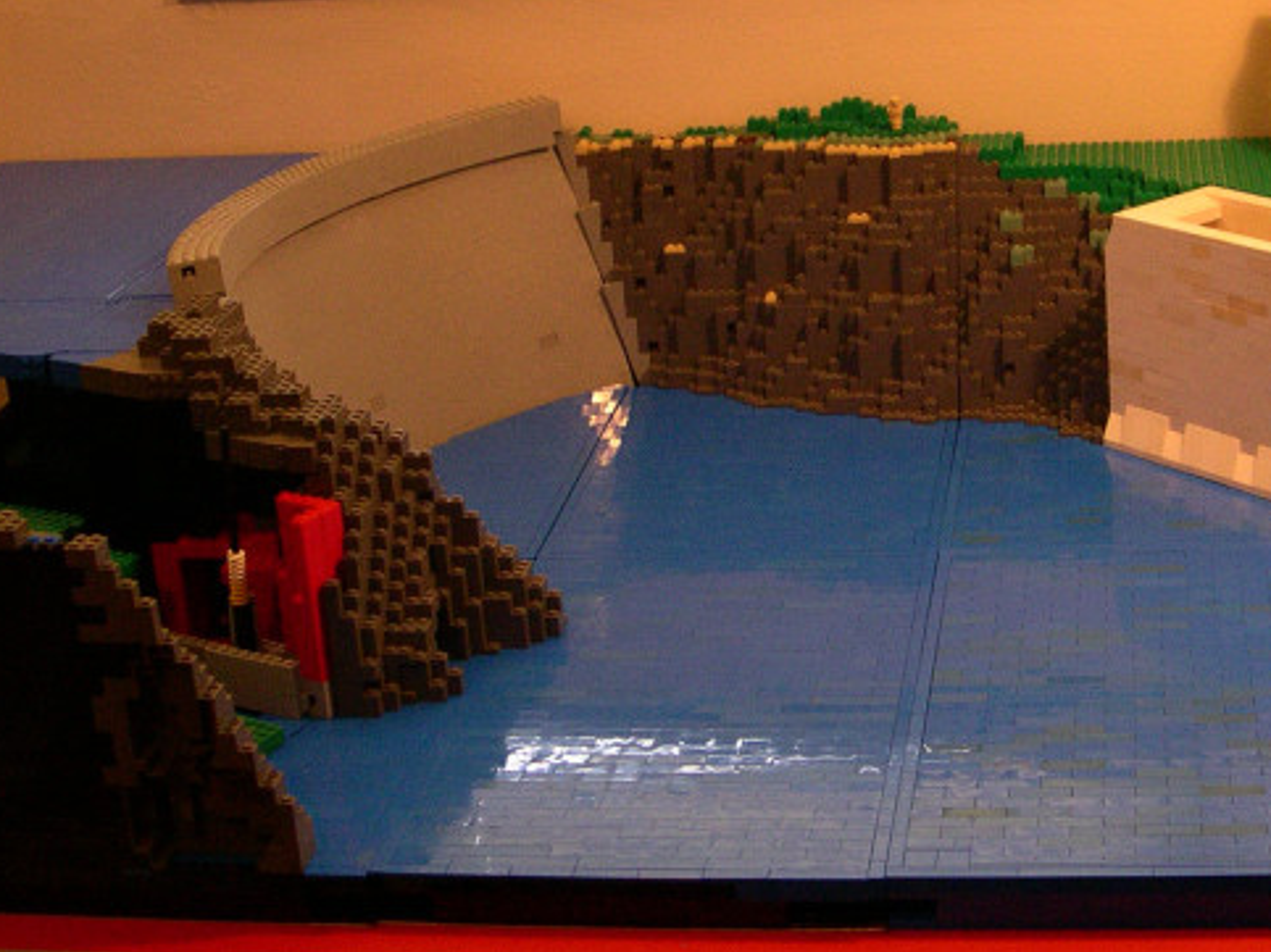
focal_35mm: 63
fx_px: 2313
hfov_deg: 30.5
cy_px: 366
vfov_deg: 23.2
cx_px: 826
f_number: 2.8
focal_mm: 8
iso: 400
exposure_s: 1/48.2
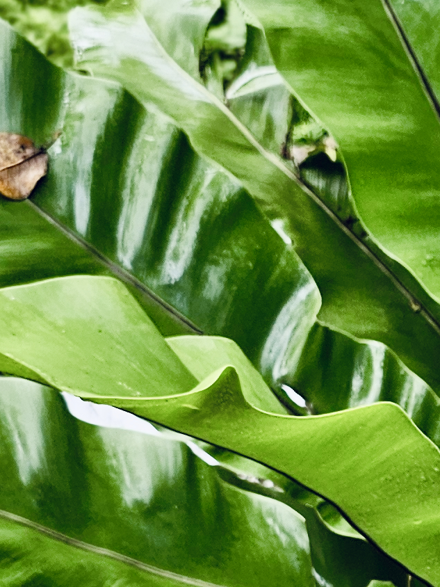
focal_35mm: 109
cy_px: 636
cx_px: 758
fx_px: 1847
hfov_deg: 12.5
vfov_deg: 17.5
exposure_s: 1/120
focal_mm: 6.3
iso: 12
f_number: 1.7
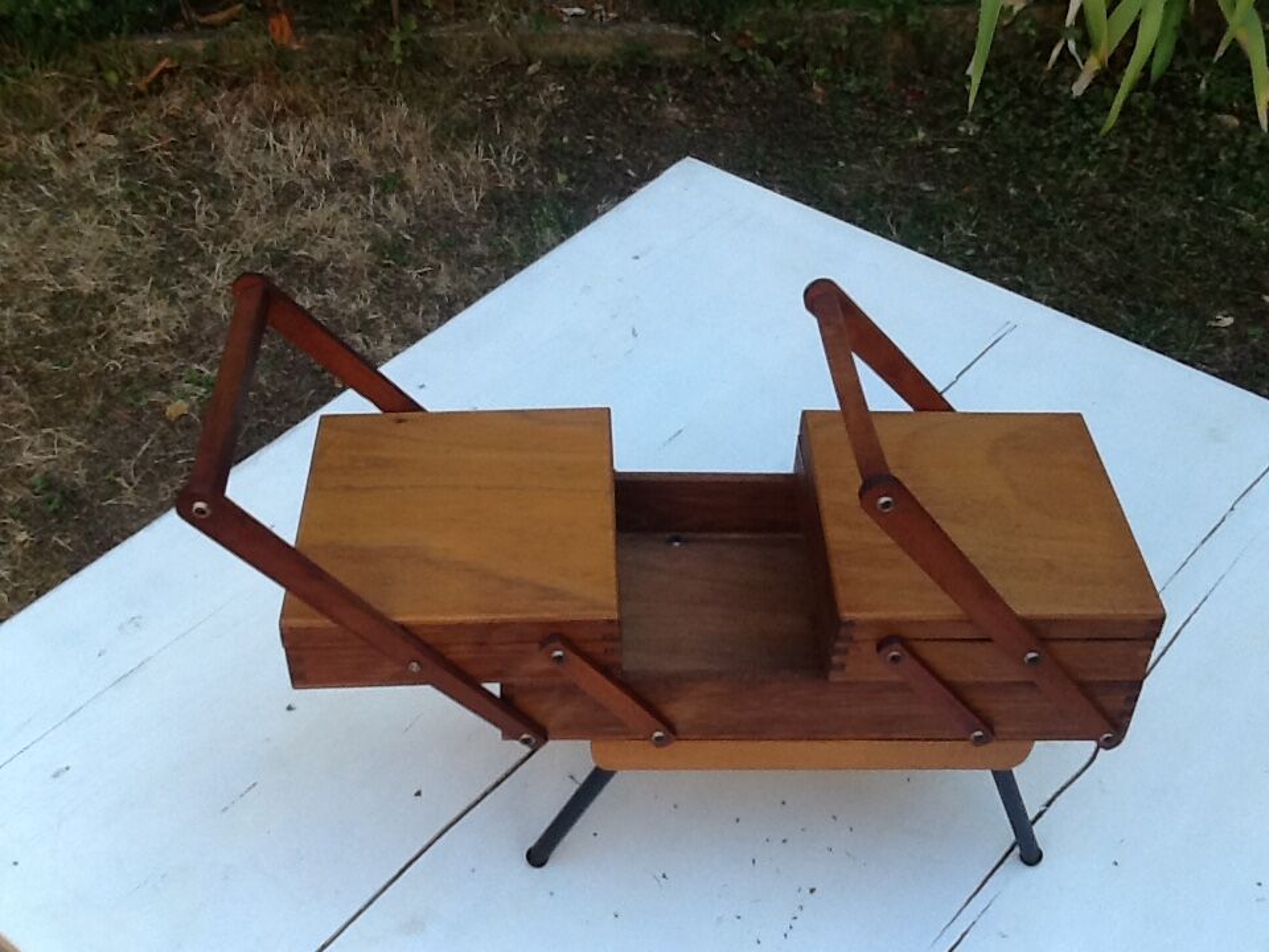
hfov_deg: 42.9
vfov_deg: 32.9
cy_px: 476
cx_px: 634
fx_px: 1613
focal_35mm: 44
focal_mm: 2.03
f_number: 2.4
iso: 40
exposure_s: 1/157
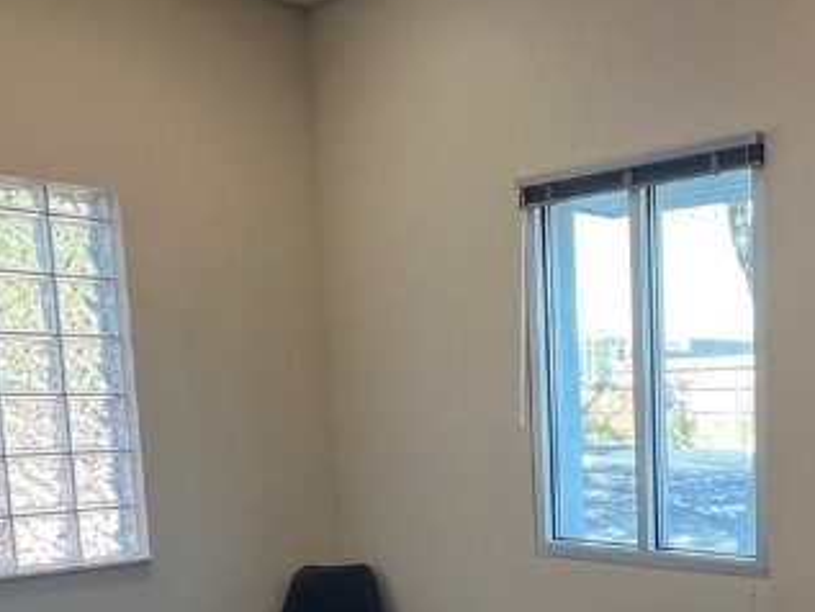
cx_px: 735
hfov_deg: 41.2
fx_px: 989
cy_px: 535
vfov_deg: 32.9
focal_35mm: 42
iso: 100
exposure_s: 1/120
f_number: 1.8
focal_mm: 1.57
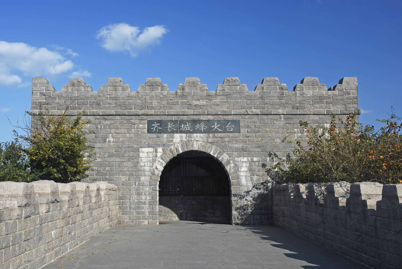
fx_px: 453
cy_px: 134
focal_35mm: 40
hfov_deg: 47.9
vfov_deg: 33.1
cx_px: 201
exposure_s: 1/125
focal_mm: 27
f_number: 8
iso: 100
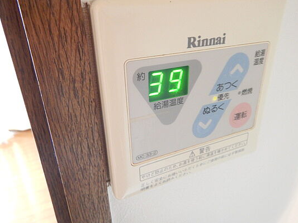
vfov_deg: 51.3
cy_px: 98
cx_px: 158
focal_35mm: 27
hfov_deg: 65.3
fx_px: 232
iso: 500
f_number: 2.8
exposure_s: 1/8
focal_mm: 4.3
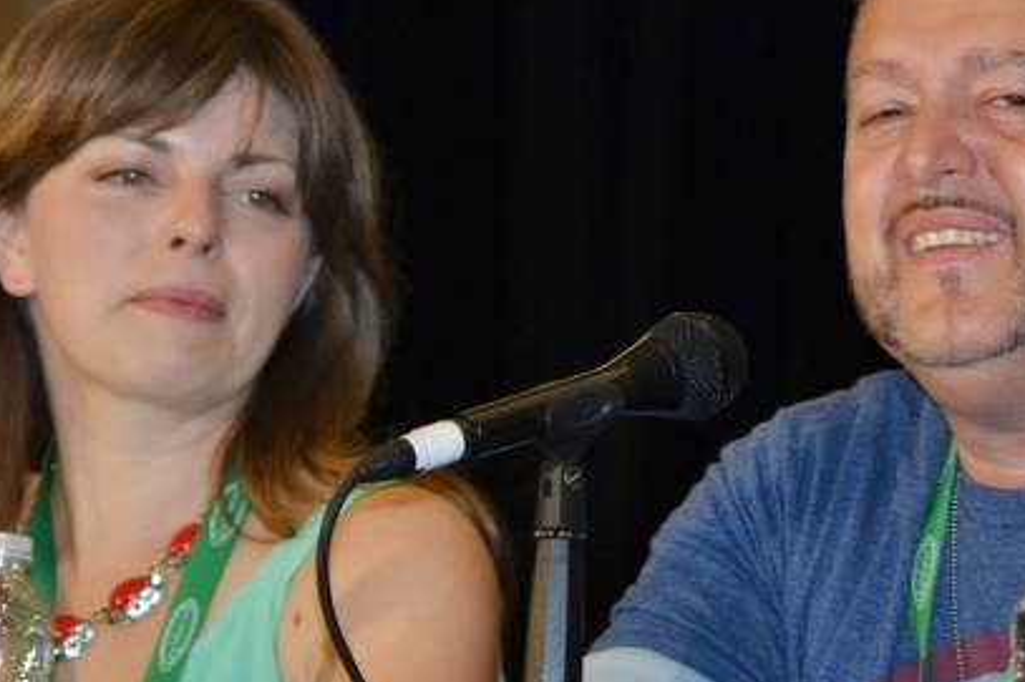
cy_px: 360
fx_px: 14116
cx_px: 665
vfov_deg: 2.8
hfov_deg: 4.2
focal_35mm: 496
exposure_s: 1/80
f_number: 5.6
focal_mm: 170
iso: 800
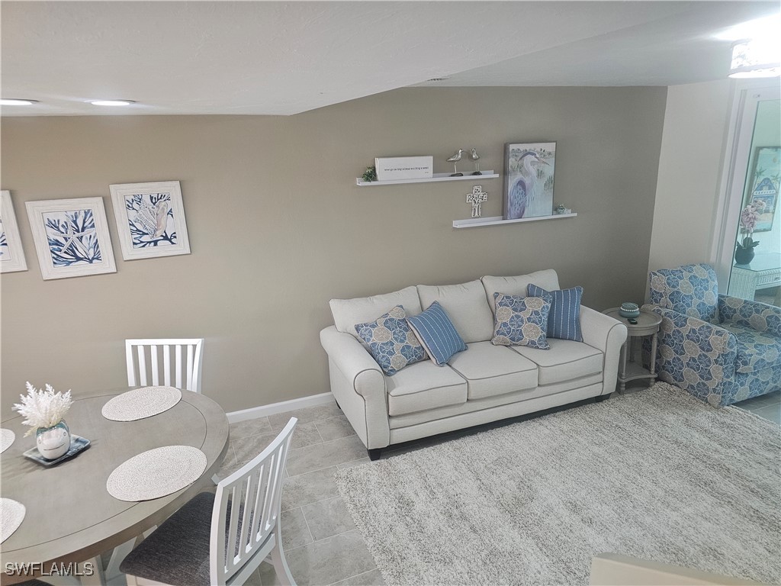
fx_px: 519
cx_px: 390
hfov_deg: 73.9
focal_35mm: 23
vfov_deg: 58.9
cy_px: 293
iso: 250
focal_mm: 6.3
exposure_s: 1/120
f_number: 1.7
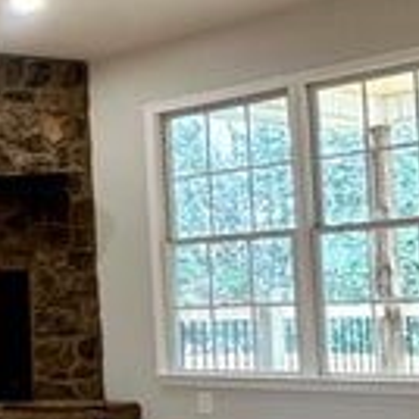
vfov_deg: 21.9
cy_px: 266
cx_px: -333
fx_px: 1082
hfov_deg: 17.7
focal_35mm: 79
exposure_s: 1/120
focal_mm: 2.22
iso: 250
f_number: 2.2
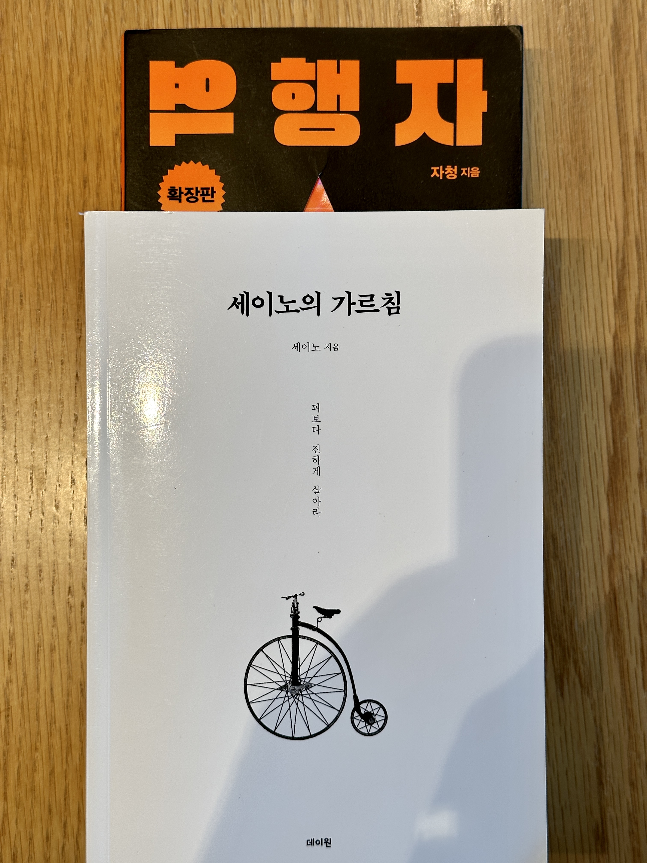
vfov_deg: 39.7
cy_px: 432
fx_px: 1196
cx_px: 324
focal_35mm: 48
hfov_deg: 30.3
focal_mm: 6.86
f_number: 1.78
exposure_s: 1/145
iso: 50
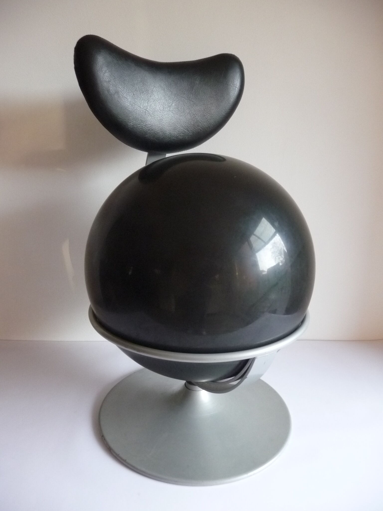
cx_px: 192
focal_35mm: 28
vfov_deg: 63.4
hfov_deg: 49.7
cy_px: 256
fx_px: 413
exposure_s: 1/20
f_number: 3.3
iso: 400
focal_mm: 4.7
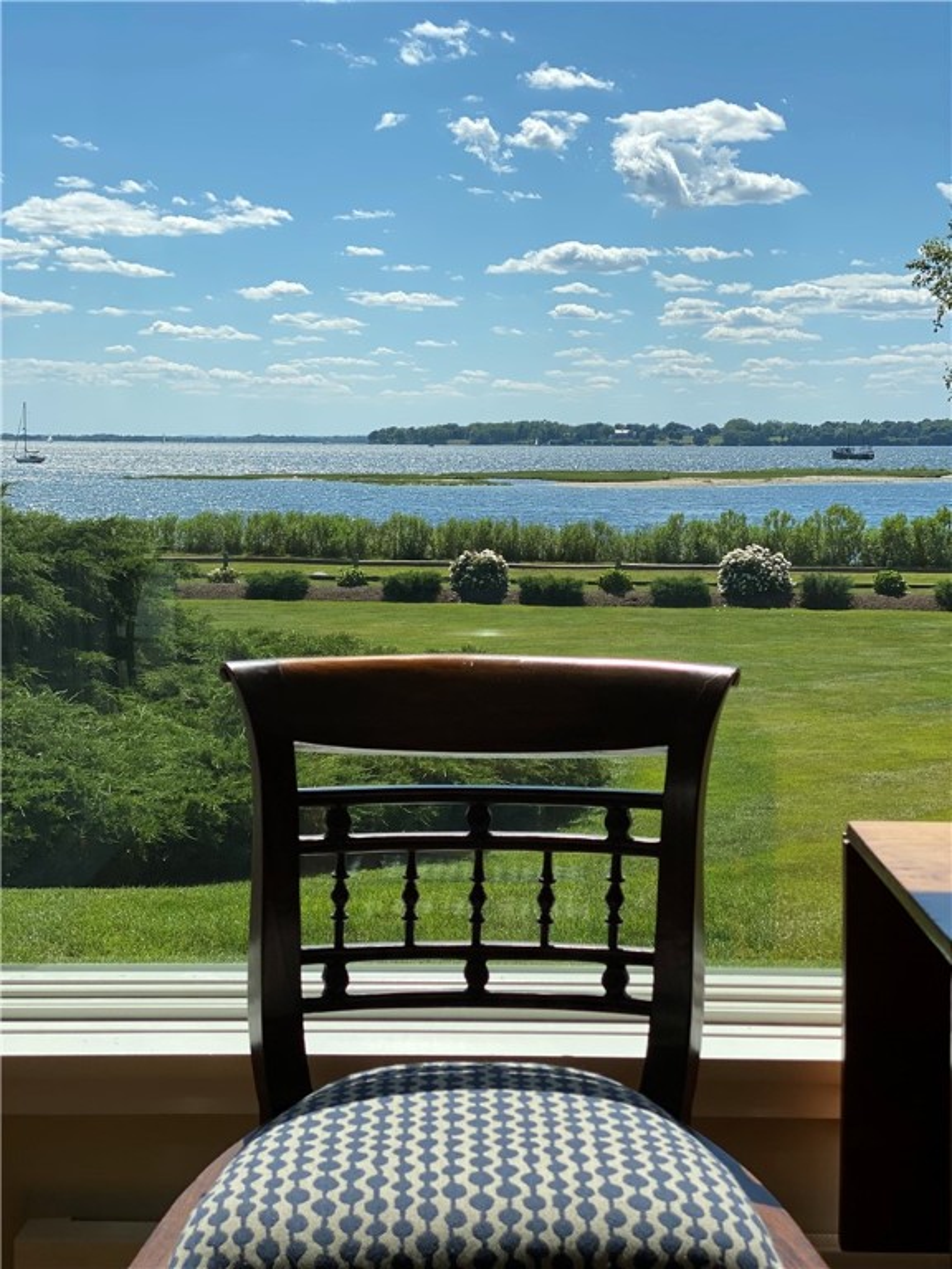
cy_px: 634
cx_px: 476
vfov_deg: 36.8
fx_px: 1907
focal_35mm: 52
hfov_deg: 28.0
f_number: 2
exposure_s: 1/2994
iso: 25
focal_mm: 6
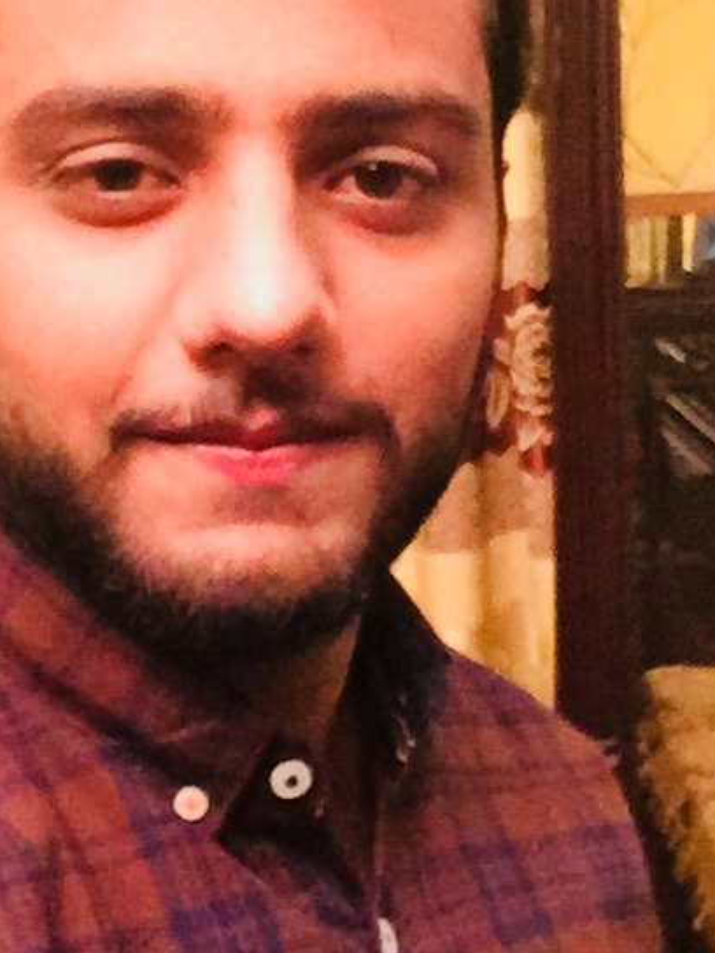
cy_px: 322
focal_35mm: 73
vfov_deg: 26.5
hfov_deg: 20.2
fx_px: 2010
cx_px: 305
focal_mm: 2.65
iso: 500
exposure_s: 1/17
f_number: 2.2
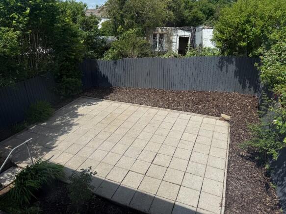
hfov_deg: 71.6
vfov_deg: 56.8
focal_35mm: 24
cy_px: 107
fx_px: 198
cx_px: 143
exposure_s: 1/8130
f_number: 1.78
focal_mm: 6.76
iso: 80
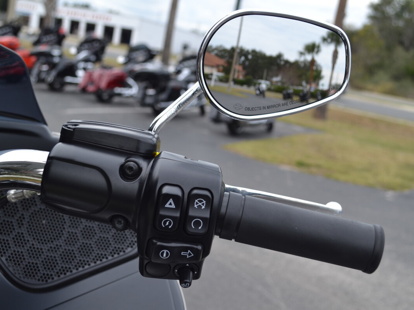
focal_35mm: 49
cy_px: 155
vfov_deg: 29.7
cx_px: 214
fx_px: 586
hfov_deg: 38.9
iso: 100
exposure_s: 1/160
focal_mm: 30
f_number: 6.3
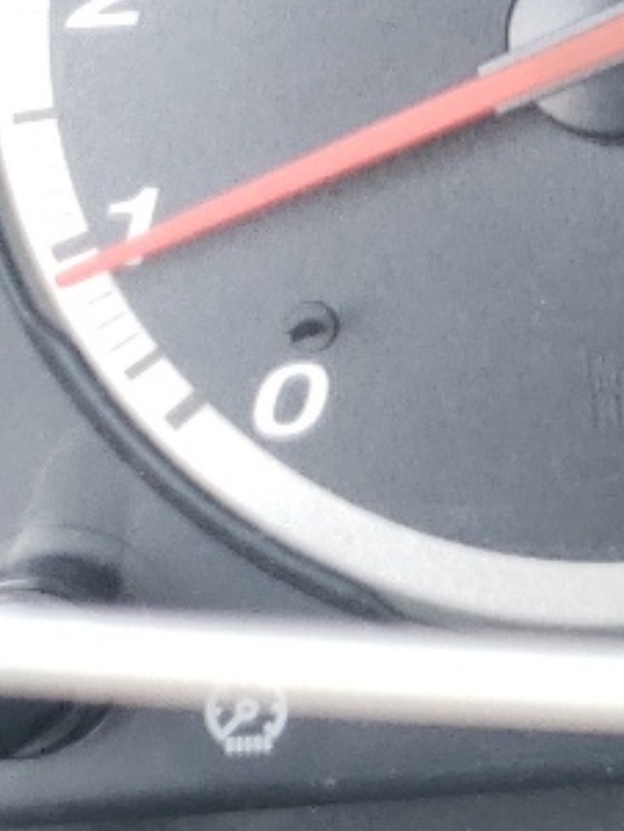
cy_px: 99
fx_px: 3314
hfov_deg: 9.5
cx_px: 1516
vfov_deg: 14.2
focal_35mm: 138
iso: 52
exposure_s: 1/50
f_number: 1.5
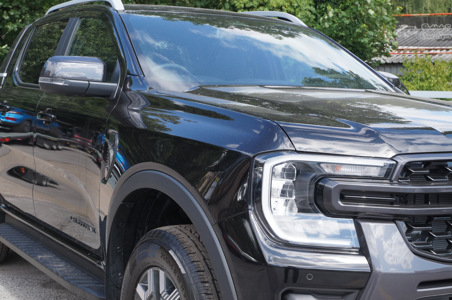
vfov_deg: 22.6
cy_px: 150
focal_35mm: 60
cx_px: 226
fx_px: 753
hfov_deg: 33.4
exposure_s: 1/125
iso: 400
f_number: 11
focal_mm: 40
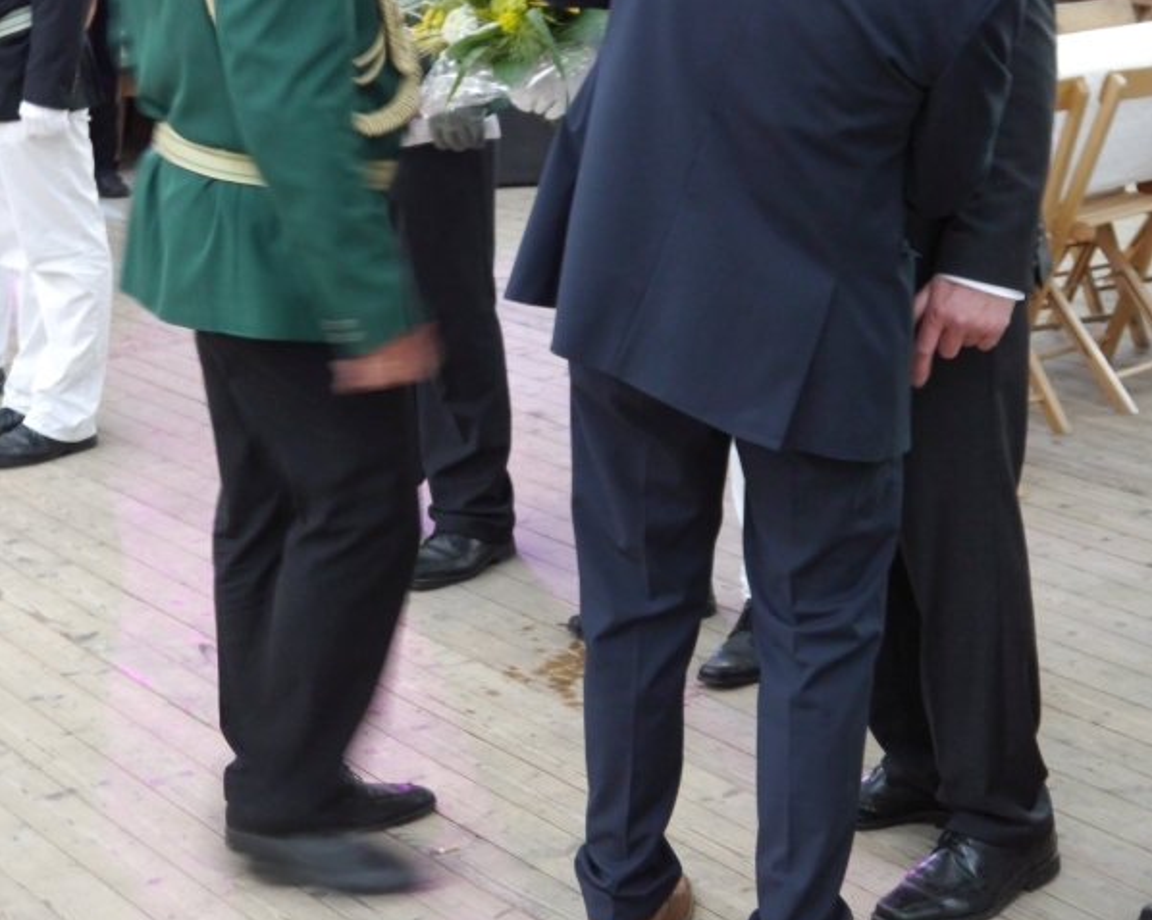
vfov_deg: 18.7
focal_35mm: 81
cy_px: 169
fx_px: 2761
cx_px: 576
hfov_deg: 23.6
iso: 1600
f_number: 5
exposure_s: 1/10
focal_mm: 31
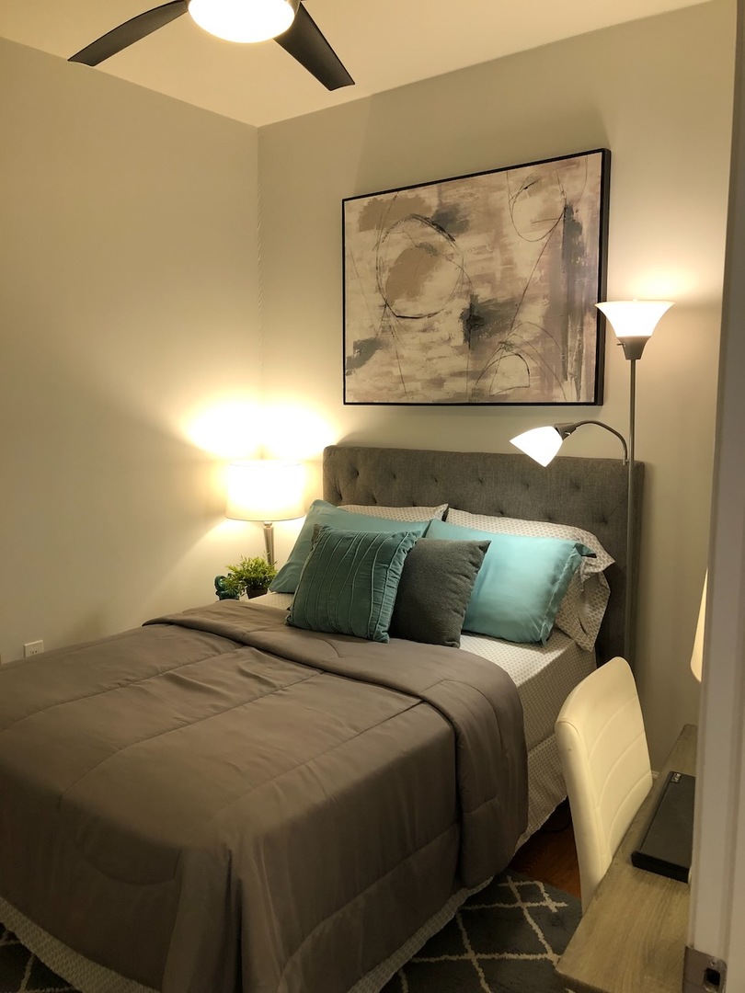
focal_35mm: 28
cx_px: 372
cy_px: 496
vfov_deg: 63.4
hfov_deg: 49.7
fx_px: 803
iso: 32
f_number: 1.8
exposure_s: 1/30
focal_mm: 3.99
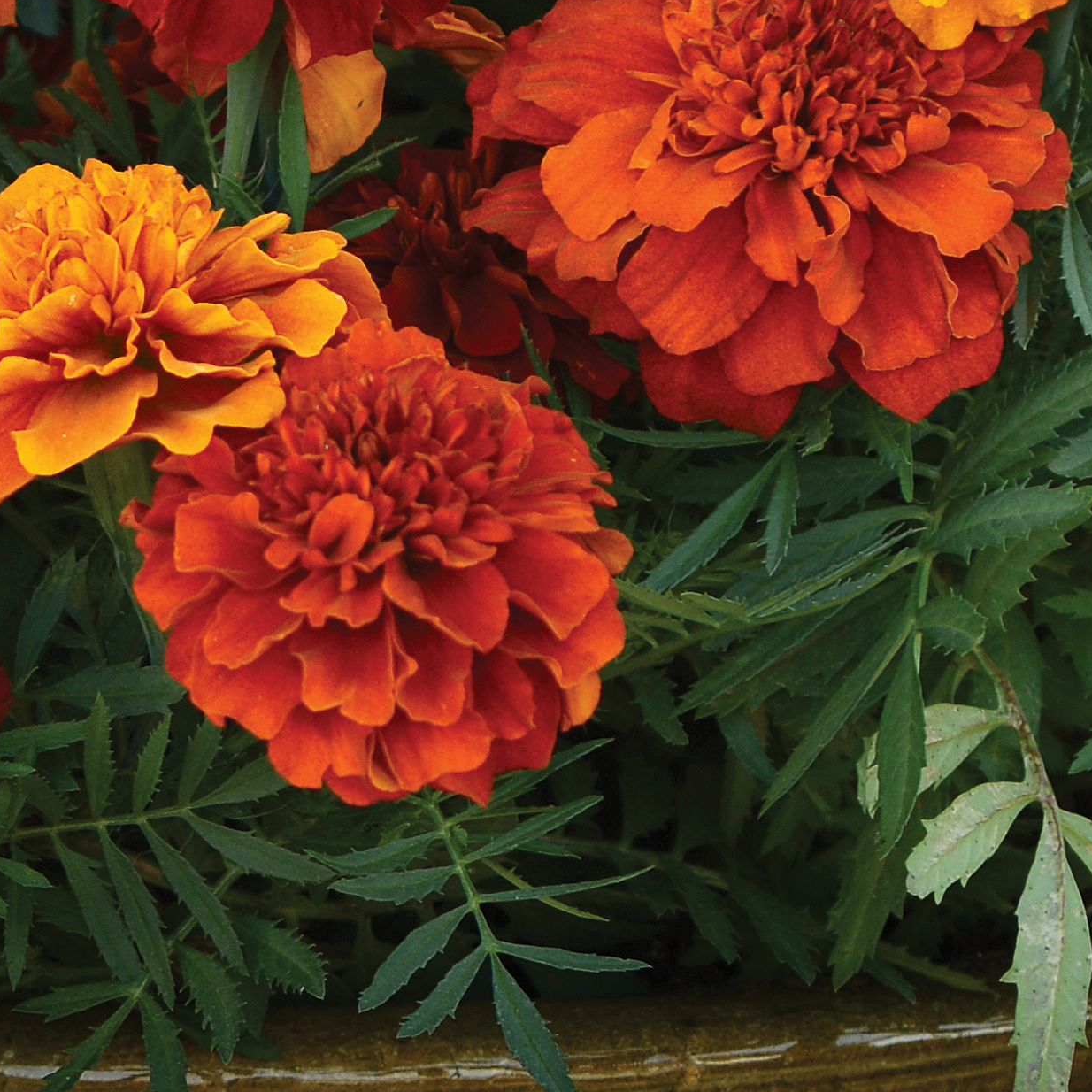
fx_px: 36190
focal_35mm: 1014
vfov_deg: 1.7
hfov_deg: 1.7
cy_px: 809
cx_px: 300
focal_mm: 200
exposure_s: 1/125
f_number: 5.6
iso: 200
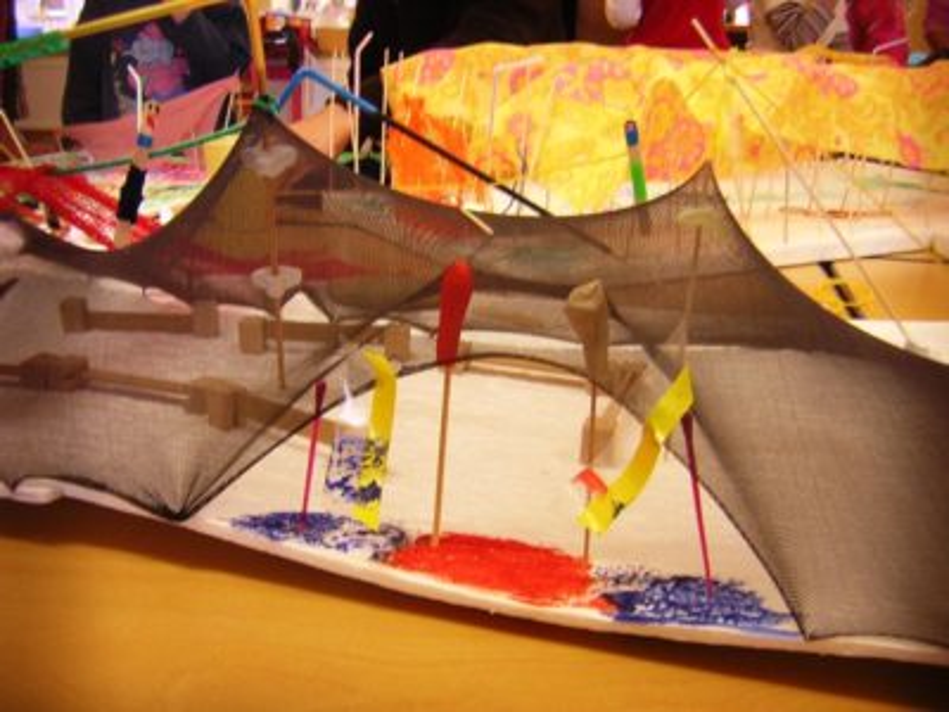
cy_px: 356
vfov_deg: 39.7
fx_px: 987
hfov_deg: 51.4
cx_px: 474
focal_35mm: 36
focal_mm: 4.7
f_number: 2.6
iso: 100
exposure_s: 1/9.7
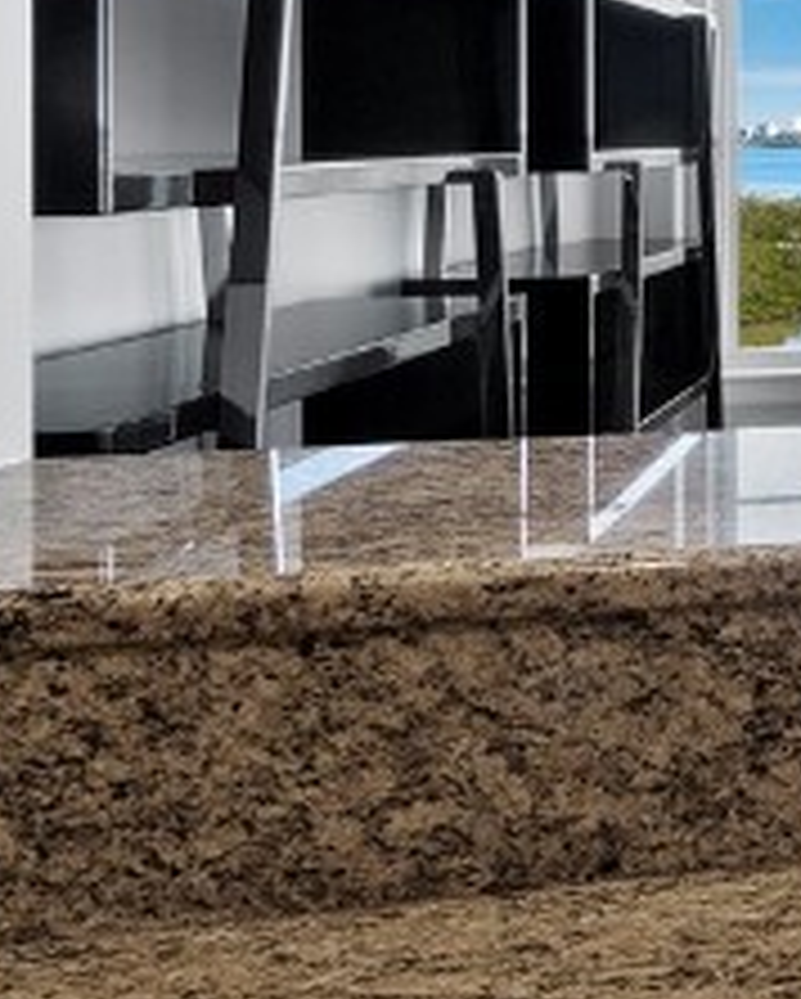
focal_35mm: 63
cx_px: 1732
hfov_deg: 16.4
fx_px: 1864
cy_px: 76
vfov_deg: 28.7
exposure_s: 1/6
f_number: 11
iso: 400
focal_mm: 7
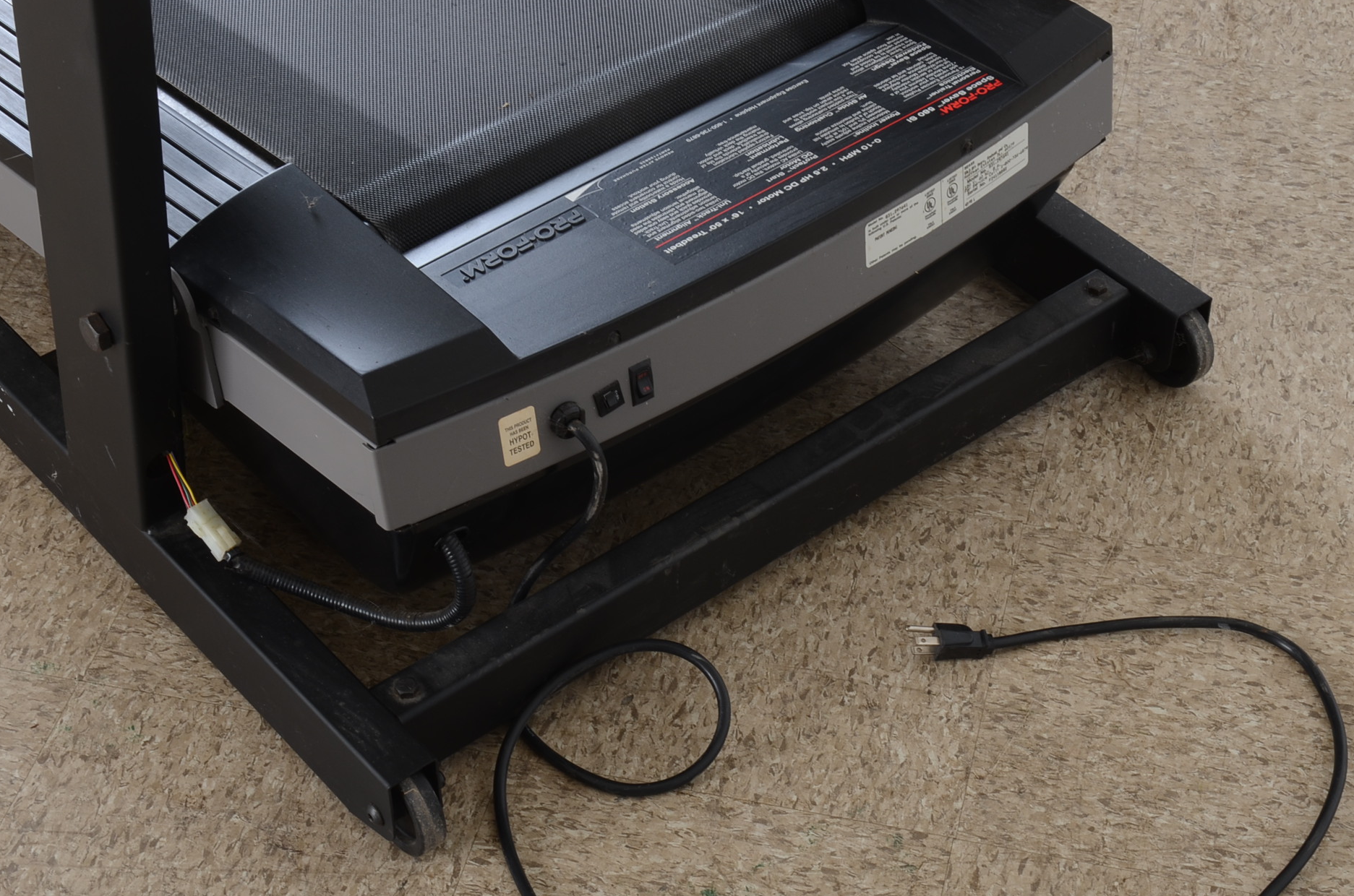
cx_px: 699
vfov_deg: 18.1
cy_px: 477
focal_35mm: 75
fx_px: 2815
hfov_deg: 27.0
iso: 125
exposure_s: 1/125
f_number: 13
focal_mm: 38
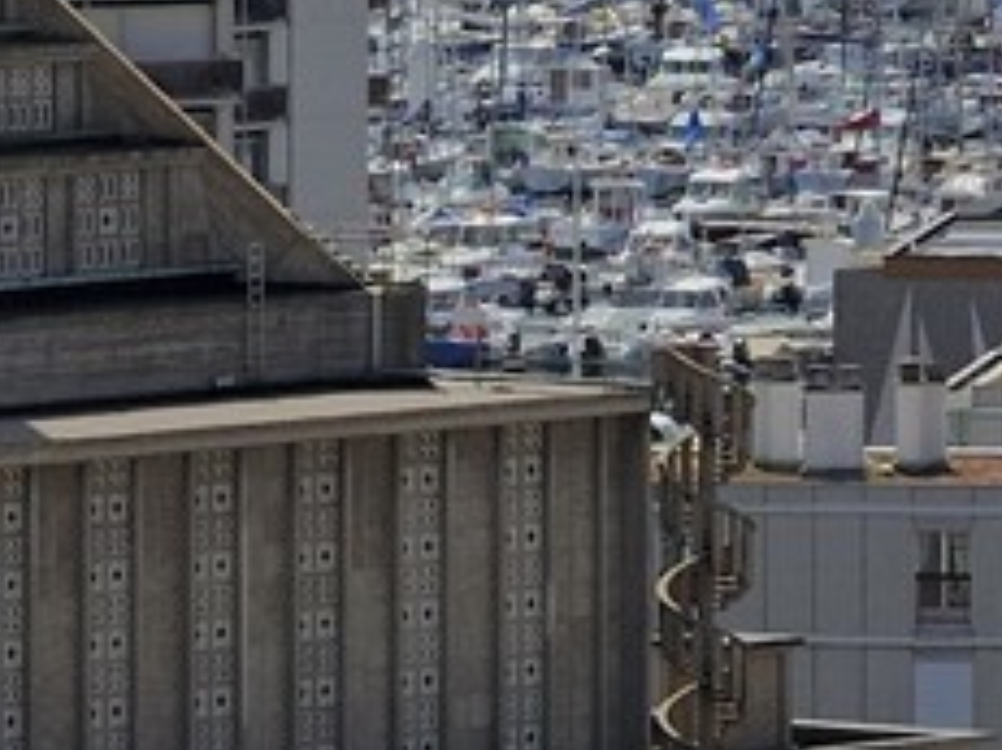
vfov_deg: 1.4
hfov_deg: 1.9
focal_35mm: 1033
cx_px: 642
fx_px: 29886
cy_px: -1734
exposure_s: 1/320
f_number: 11
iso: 200
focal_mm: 155
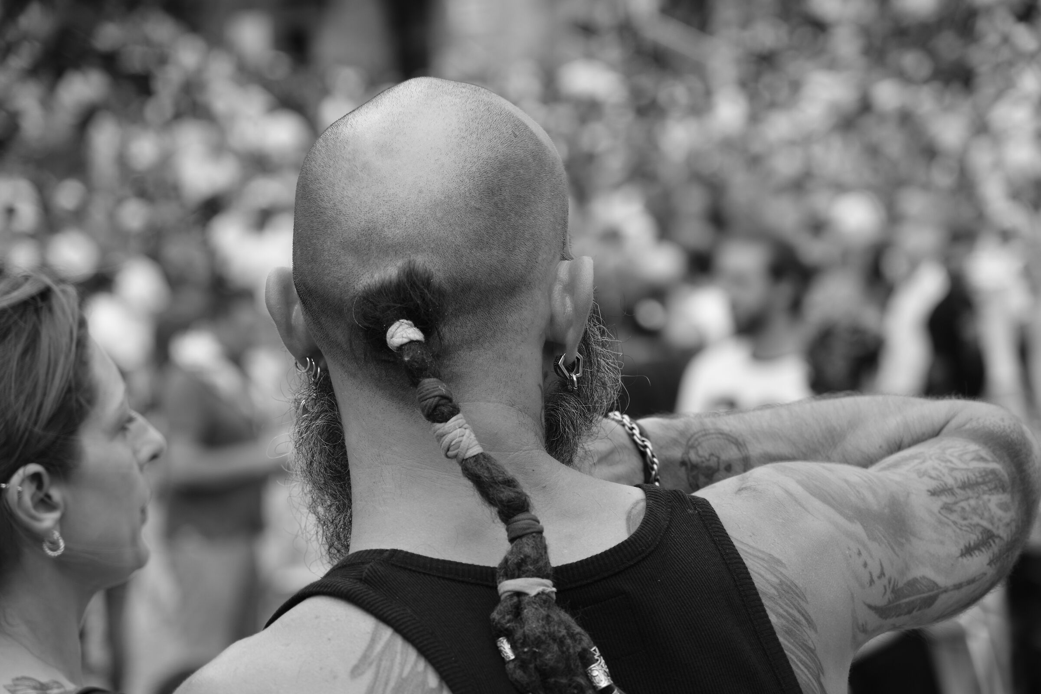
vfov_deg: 11.4
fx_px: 3470
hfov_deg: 17.1
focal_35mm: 120
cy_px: 347
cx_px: 520
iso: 125
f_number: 4
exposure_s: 1/120
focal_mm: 80
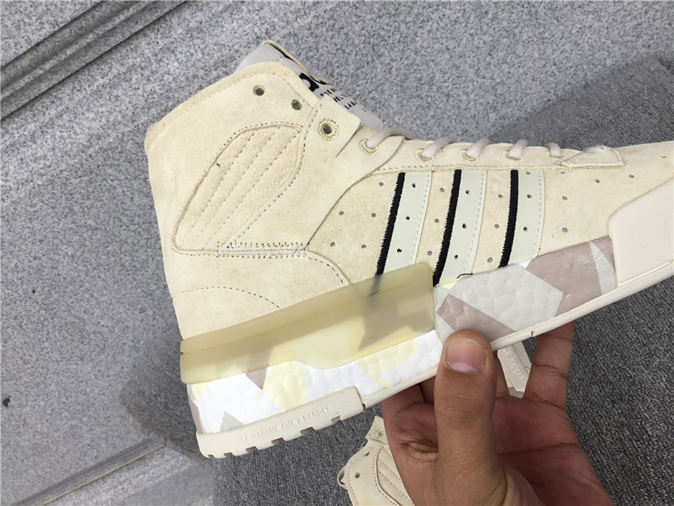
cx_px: 337
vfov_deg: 45.4
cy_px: 253
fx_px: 604
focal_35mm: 31
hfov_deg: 58.4
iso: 25
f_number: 2.4
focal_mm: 3.3
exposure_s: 1/186
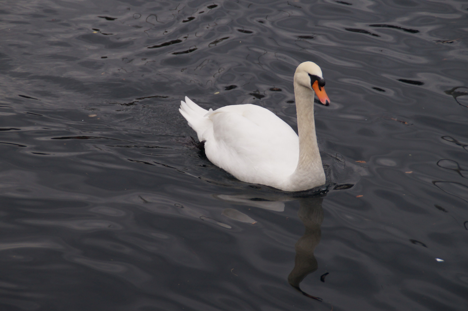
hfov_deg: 12.5
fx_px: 2142
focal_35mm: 165
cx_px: 234
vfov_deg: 8.3
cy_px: 156
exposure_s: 1/200
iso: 400
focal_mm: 110
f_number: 6.3
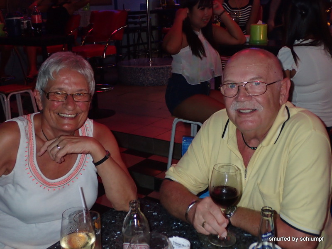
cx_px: 166
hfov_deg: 43.9
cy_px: 124
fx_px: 412
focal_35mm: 43
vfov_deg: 33.6
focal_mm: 7.86
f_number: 2.9
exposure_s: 1/40
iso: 400
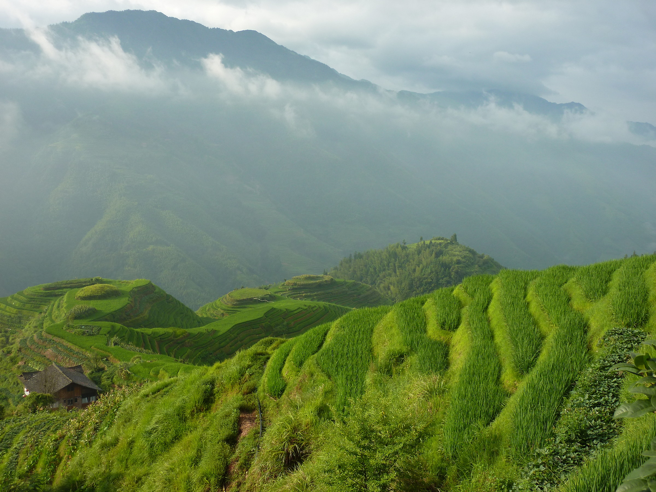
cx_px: 328
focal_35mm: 40
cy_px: 246
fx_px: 758
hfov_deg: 46.8
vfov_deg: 36.0
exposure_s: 1/400
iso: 80
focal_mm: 6.5
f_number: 4
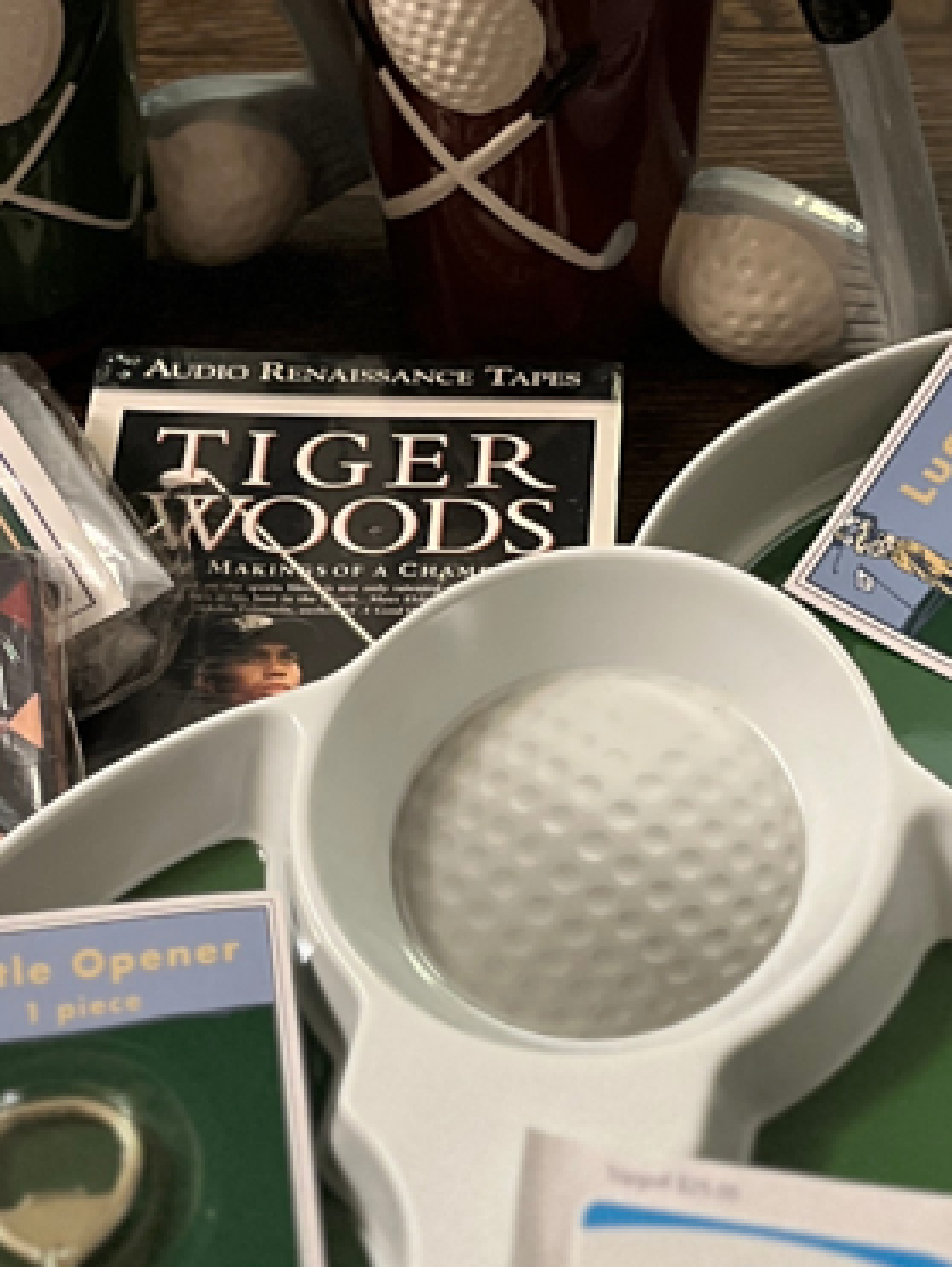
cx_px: 498
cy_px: 970
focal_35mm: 84
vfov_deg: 23.0
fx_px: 3075
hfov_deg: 17.6
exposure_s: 1/30
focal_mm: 5.1
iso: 800
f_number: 1.6
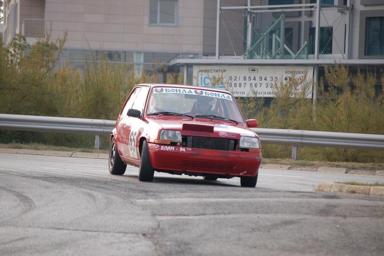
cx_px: 192
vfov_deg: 6.8
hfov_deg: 10.2
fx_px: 2158
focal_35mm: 202
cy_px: 128
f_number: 5
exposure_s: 1/640
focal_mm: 135
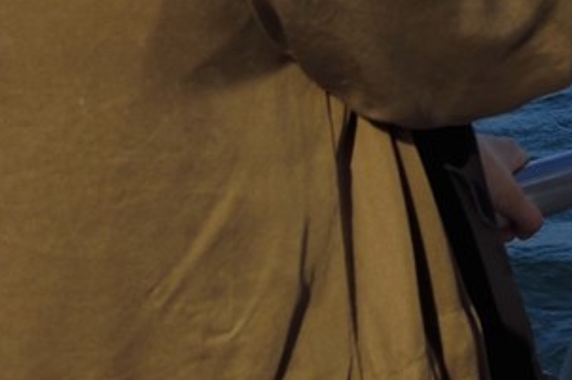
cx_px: 1070
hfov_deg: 10.6
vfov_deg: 7.1
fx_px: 2858
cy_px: -561
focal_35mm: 180
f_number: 14
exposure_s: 1/500
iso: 200
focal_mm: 34
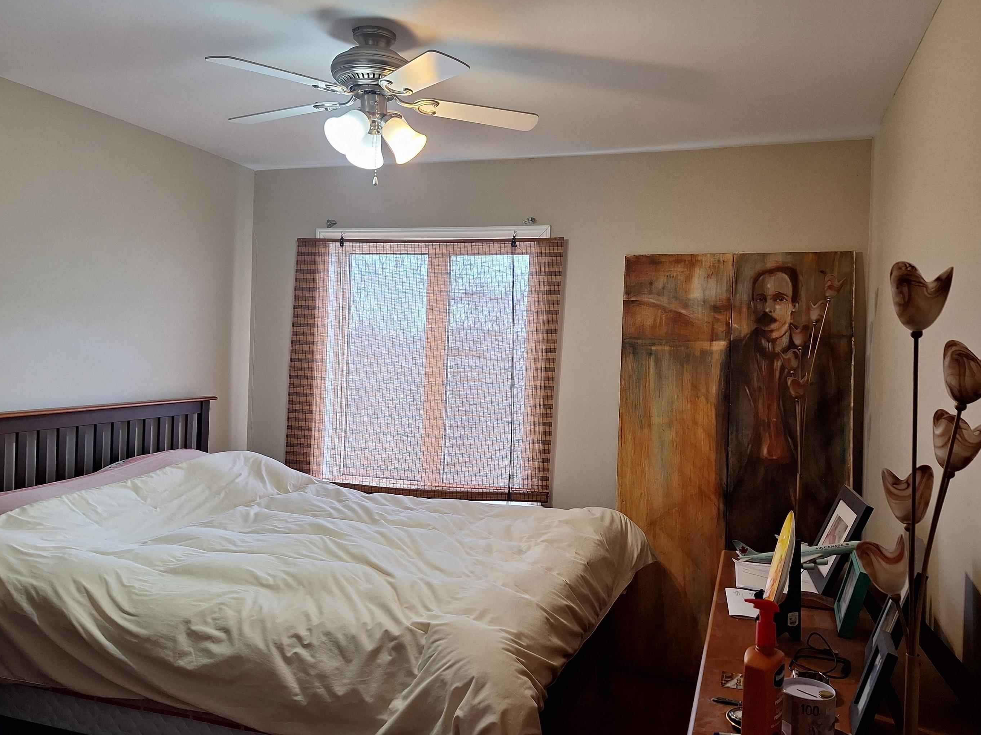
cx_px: 522
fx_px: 737
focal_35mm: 26
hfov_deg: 67.2
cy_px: 366
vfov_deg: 53.1
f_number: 1.8
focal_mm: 5.54
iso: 64
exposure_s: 1/40
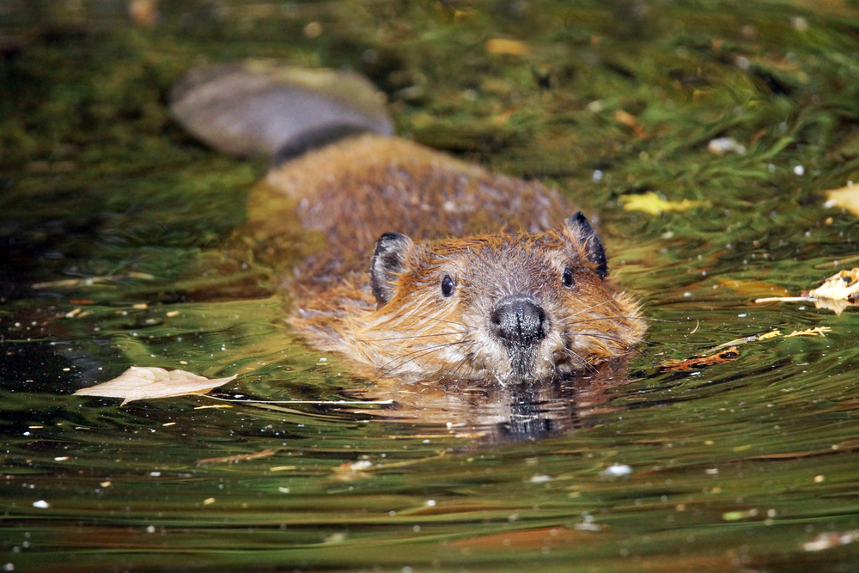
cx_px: 430
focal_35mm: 900
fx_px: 21477
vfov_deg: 1.5
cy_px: 286
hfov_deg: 2.3
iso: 1600
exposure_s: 1/1600
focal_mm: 600
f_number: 6.3
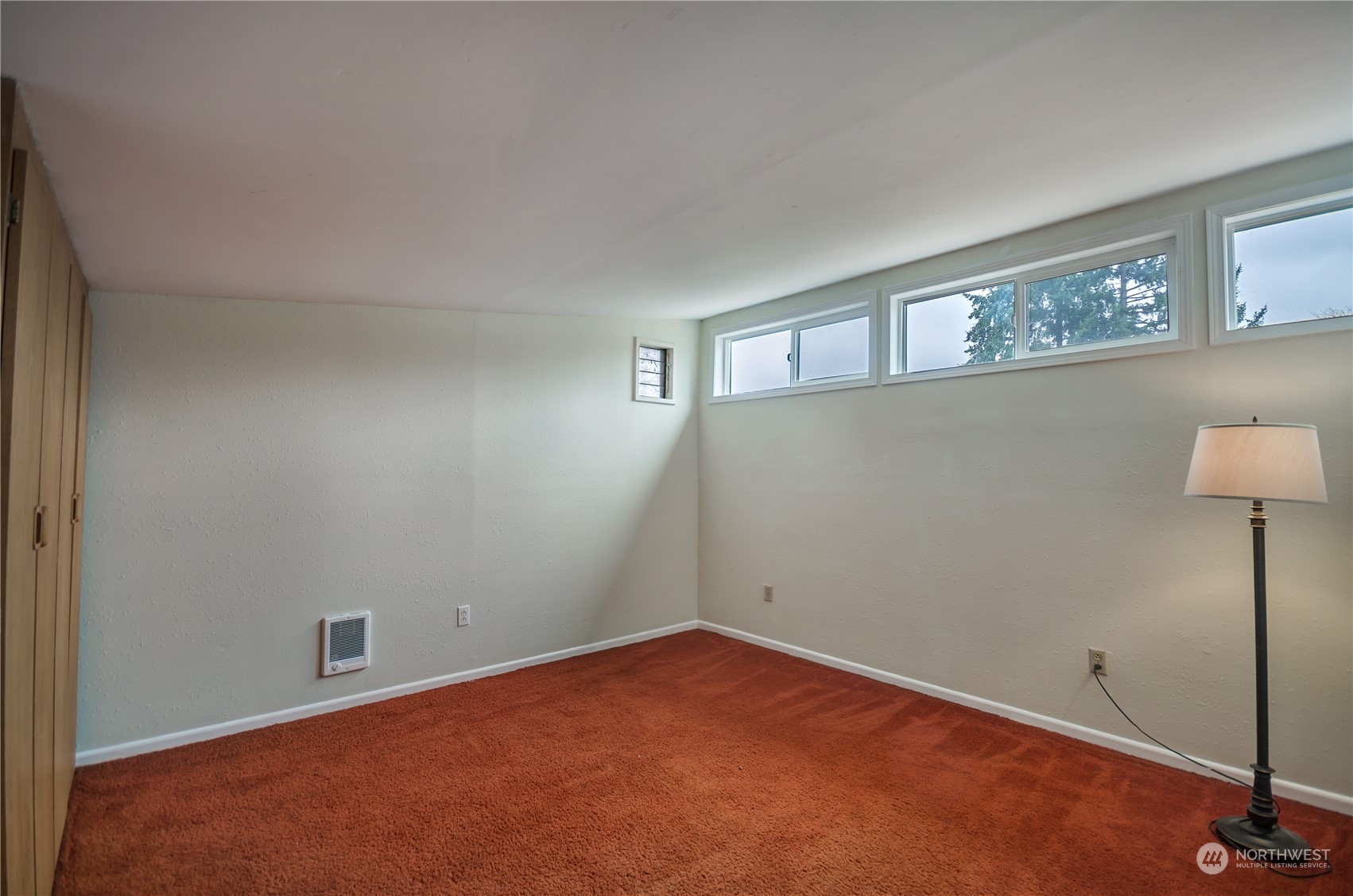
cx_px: 676
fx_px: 563
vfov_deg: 77.1
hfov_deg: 100.5
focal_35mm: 15
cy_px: 448
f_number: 5
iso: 125
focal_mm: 10
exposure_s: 1/25
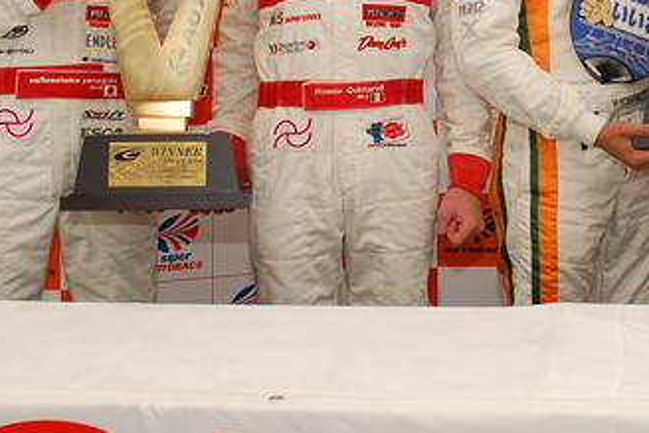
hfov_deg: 25.1
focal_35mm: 79
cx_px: 544
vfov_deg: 16.8
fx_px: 1425
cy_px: -40
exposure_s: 1/60
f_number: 4
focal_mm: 24
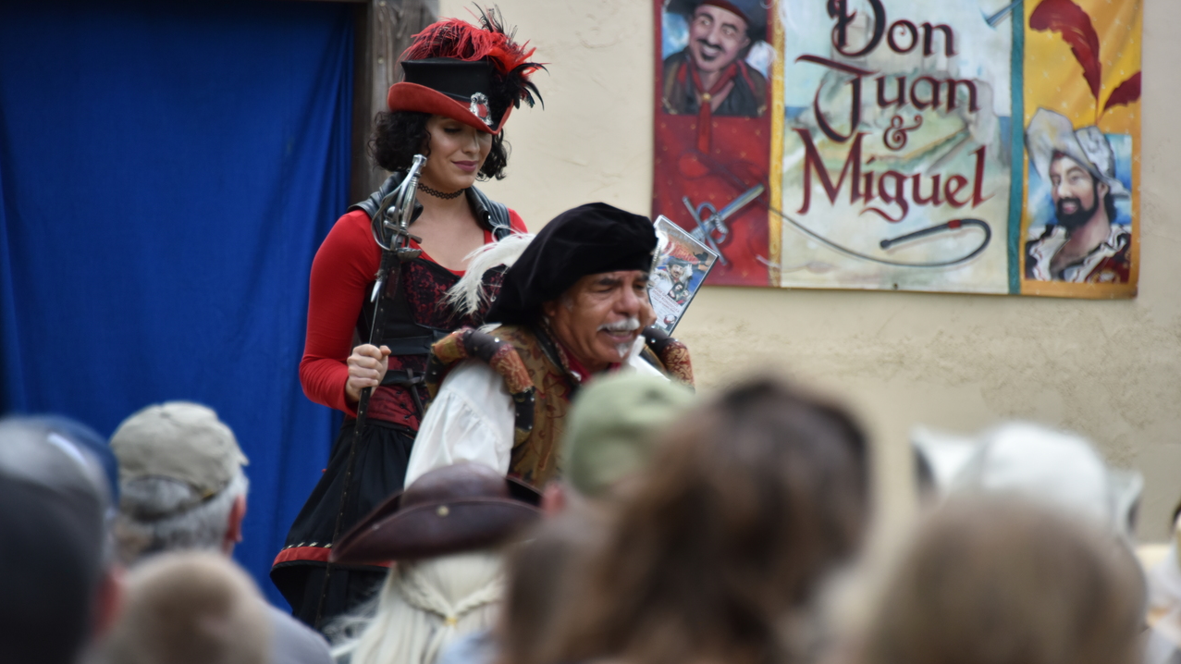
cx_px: 590
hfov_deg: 6.9
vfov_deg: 3.9
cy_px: 323
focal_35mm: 315
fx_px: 9863
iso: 1000
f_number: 5.6
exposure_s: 1/640
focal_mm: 300
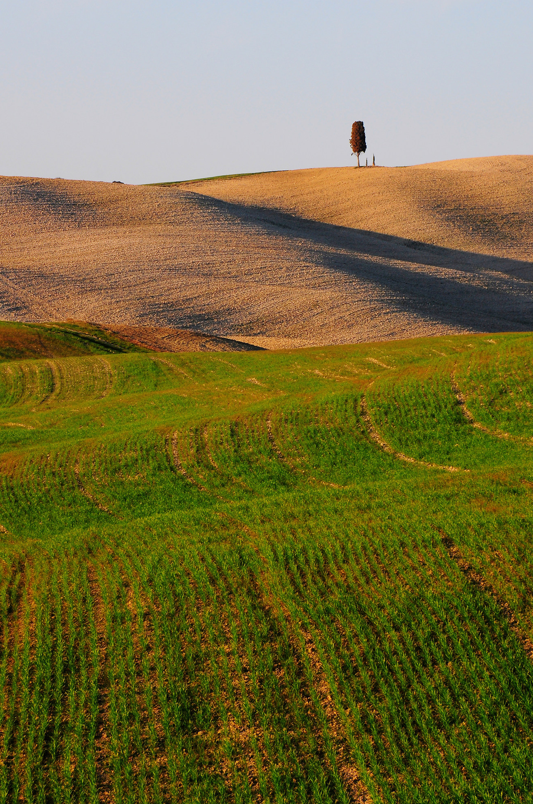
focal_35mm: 192
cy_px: 324
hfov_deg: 7.1
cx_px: 267
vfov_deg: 10.7
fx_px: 4269
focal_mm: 105
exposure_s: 1/100
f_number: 13
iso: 200
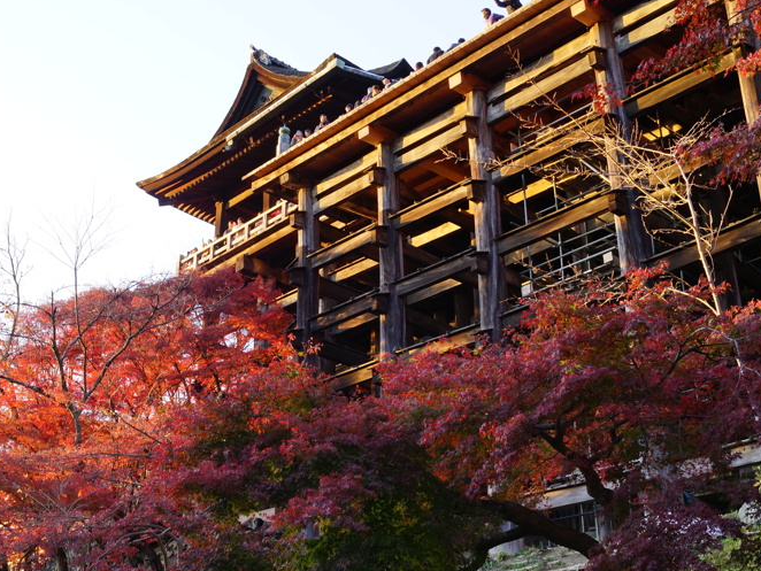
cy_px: 292
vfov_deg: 28.0
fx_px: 1144
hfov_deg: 36.0
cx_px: 189
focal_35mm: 52
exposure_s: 1/50
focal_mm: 35
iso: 800
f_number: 11
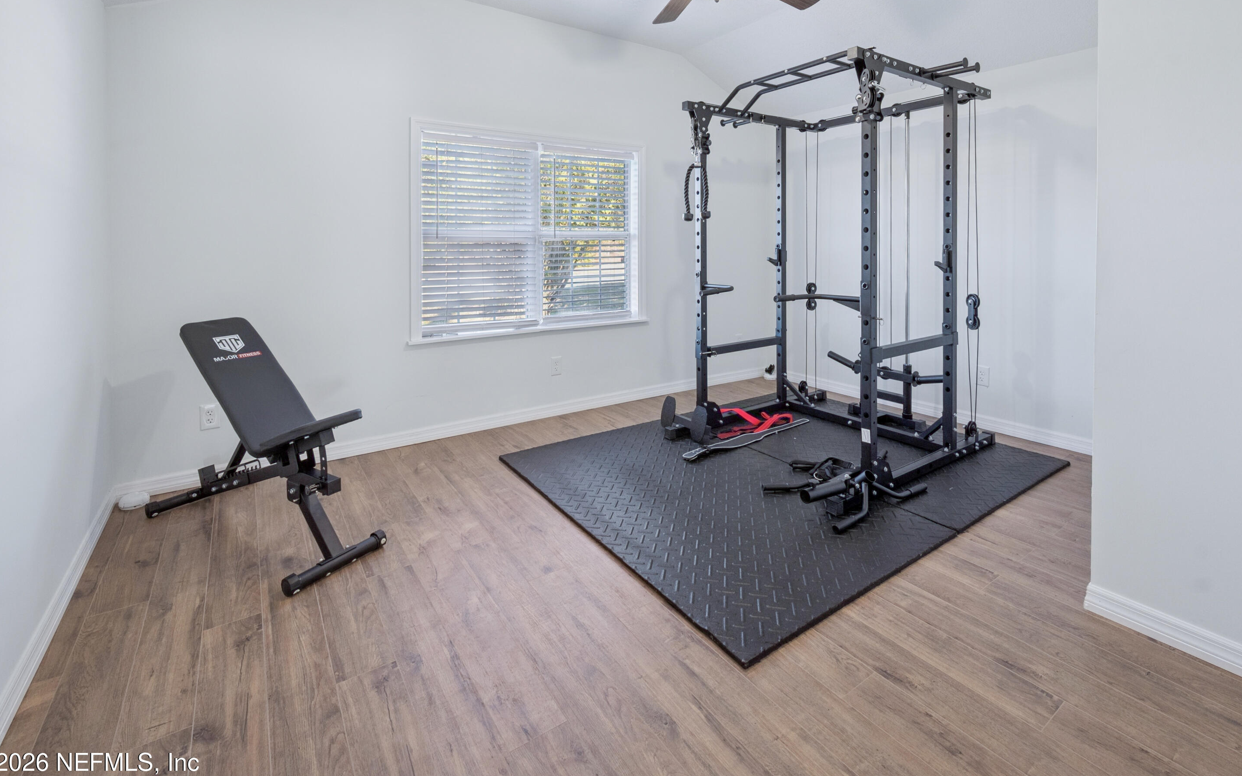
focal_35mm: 15
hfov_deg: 101.5
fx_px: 508
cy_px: 367
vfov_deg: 74.7
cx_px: 627
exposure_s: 1/25
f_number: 8
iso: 400
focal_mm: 14
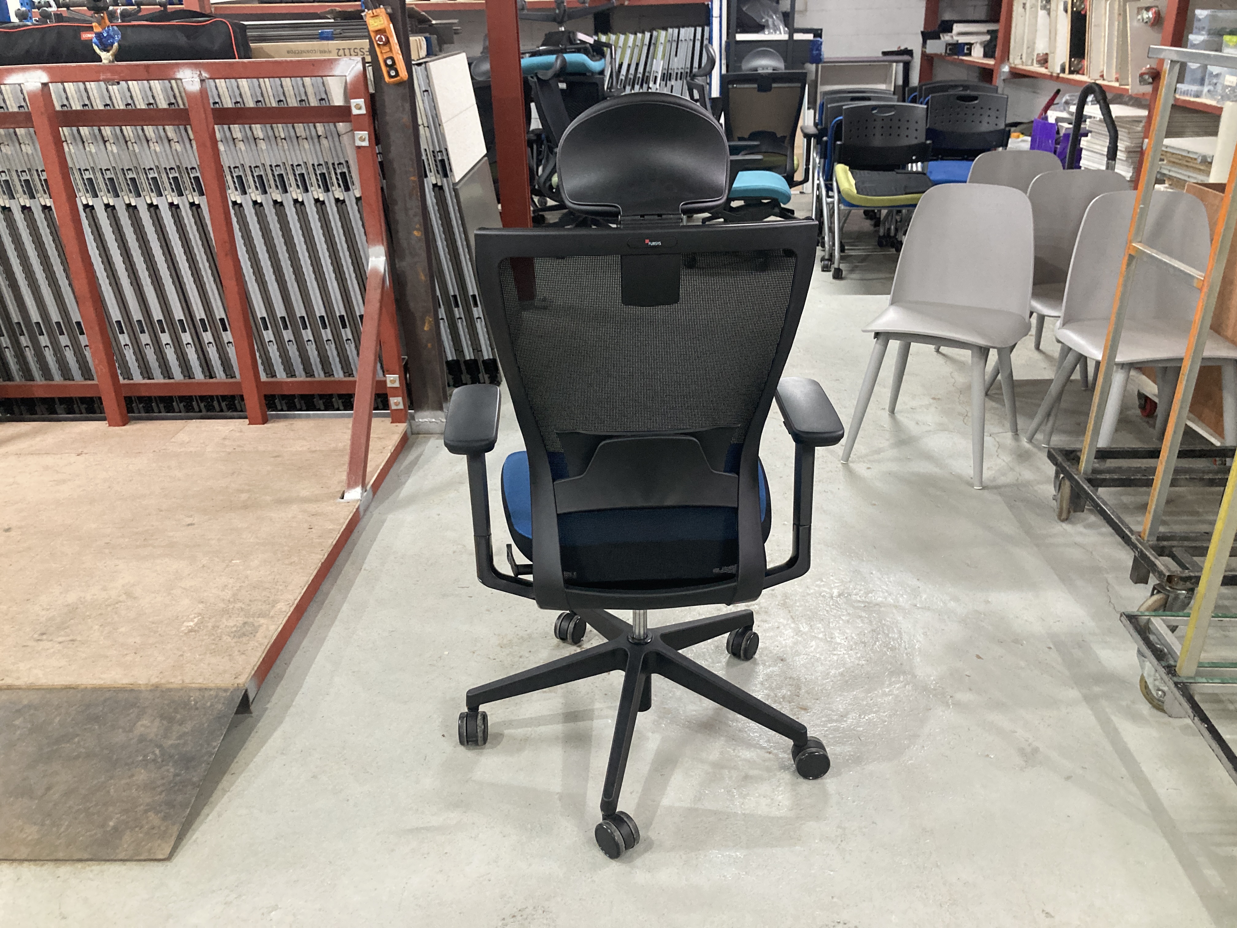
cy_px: 464
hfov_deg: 63.4
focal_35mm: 28
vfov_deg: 49.7
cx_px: 618
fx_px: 1001
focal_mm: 3.99
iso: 320
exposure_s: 1/60
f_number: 1.8
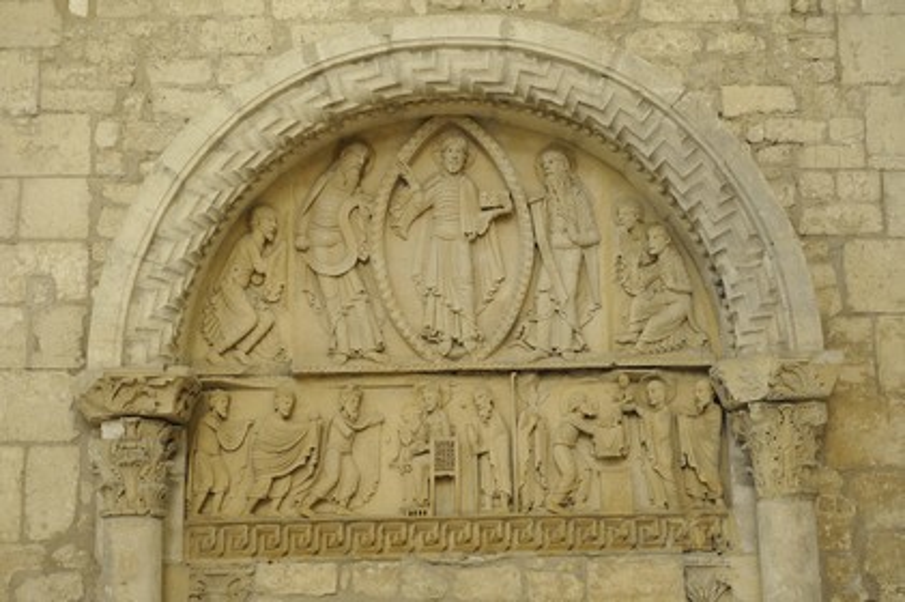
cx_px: 452
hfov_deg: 28.9
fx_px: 1758
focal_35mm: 70
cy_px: 301
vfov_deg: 19.4
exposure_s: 1/2
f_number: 5.6
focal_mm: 70
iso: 400
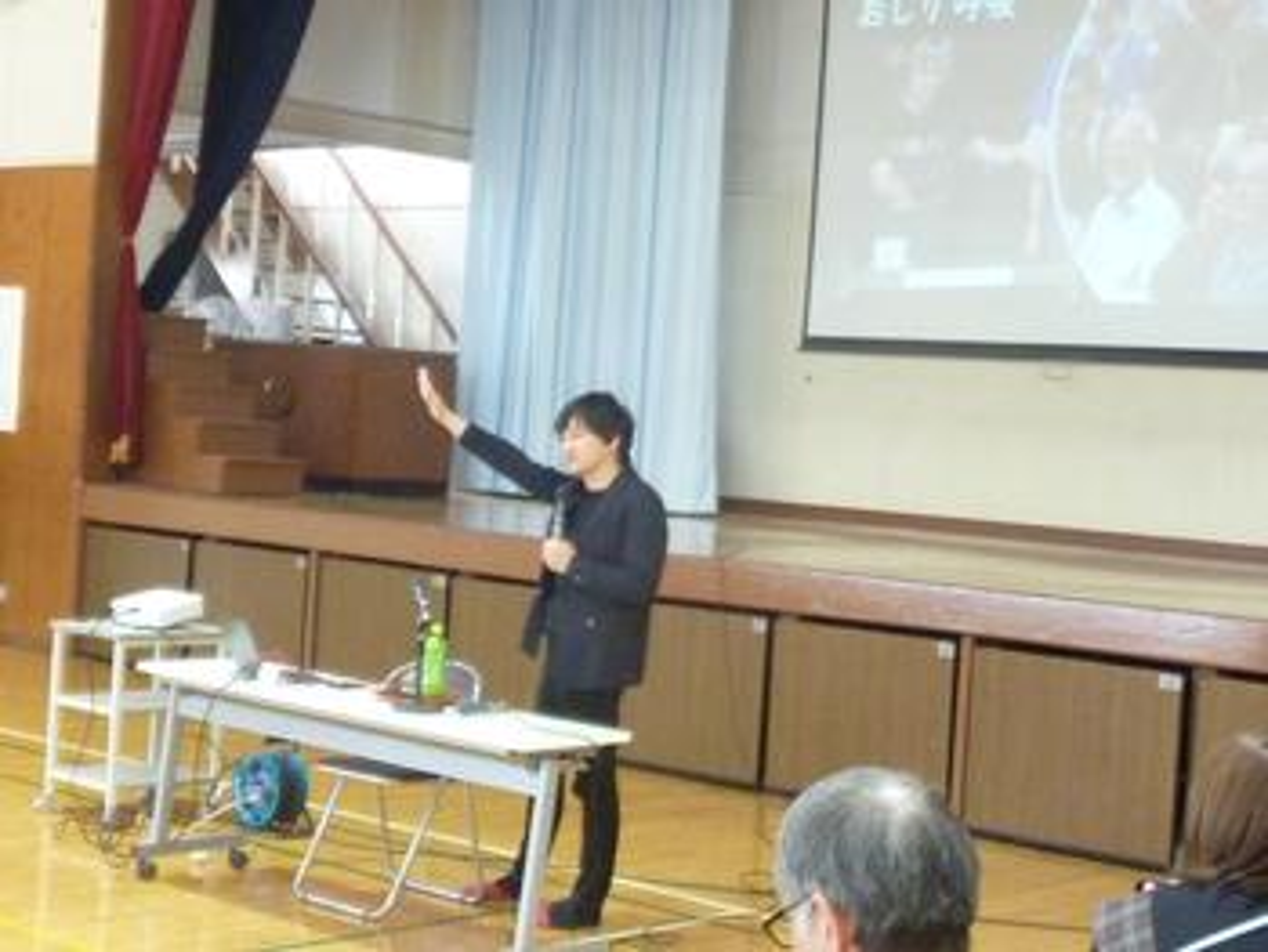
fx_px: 2309
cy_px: 476
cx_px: 634
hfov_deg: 30.7
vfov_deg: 23.3
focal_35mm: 63
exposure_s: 1/20
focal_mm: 5.7
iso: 400
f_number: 3.5
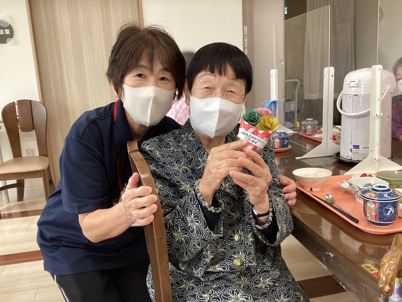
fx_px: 360
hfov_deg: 58.4
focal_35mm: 31
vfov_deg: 45.4
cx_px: 201
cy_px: 151
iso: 50
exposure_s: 1/60
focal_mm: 3.3
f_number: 2.4
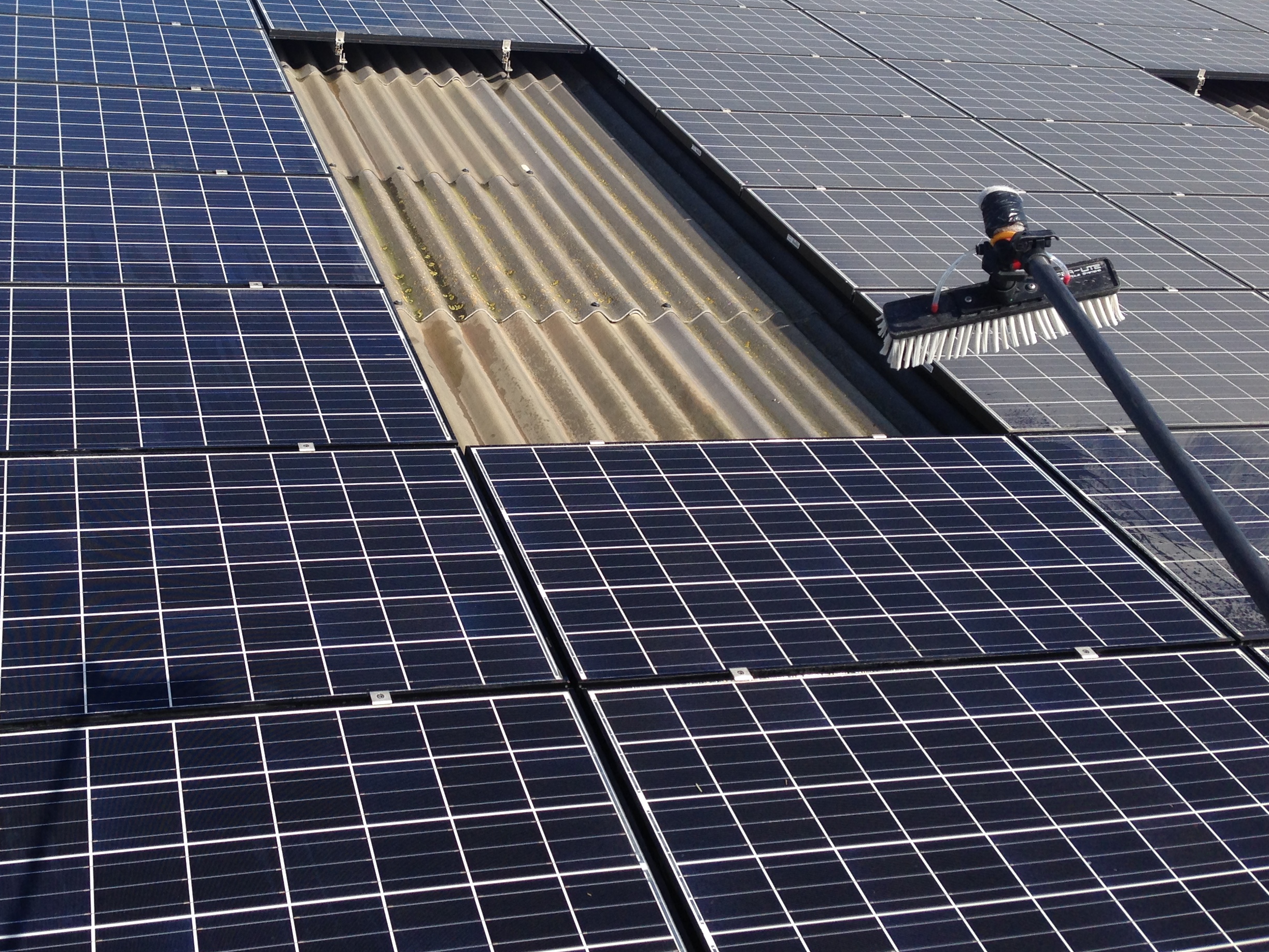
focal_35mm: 44
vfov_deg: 32.7
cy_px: 353
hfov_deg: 42.6
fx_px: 1613
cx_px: 476
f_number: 2.4
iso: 50
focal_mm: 4.12
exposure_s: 1/1130
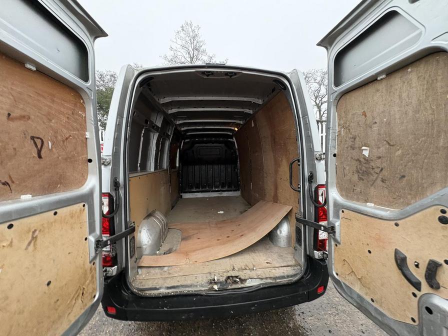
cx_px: 224
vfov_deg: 85.7
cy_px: 168
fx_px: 181
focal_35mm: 14
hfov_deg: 102.1
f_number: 2.2
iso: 400
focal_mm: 2.22
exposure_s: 1/60
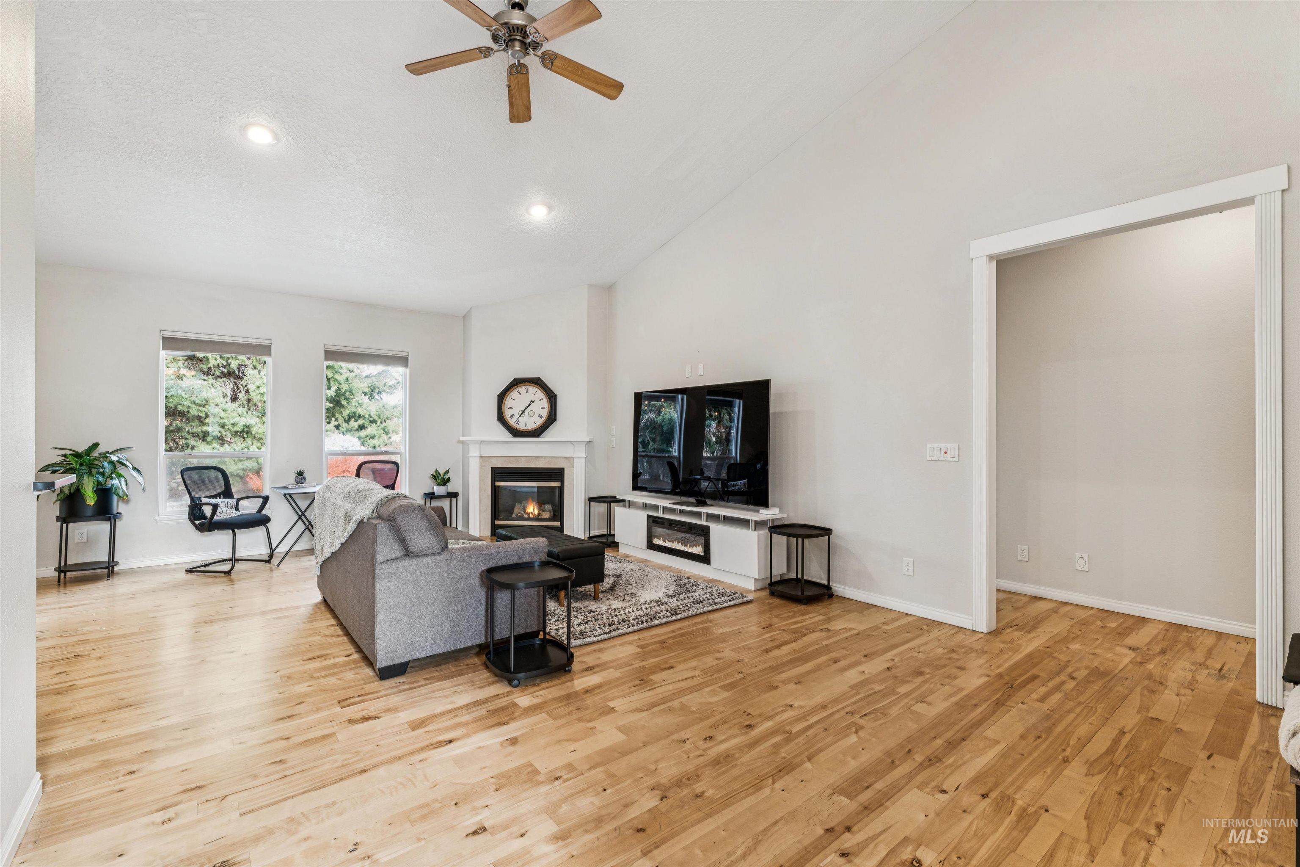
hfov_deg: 97.5
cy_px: 434
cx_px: 650
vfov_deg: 74.4
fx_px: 571
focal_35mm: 16
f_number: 13
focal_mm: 15.8
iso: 400
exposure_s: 1/2.5
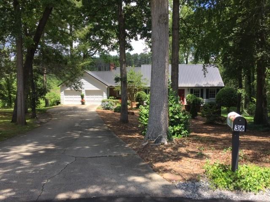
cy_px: 101
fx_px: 226
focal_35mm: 29
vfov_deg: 48.2
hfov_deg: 61.7
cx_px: 135
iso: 32
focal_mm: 4.15
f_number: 2.2
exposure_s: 1/565
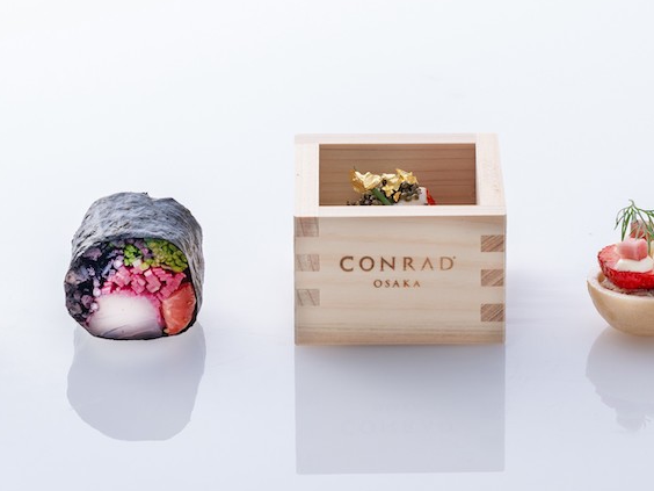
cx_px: 369
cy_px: 244
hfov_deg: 11.2
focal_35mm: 176
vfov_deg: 8.4
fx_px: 3325
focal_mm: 86
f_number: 9
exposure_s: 1/200
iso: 200
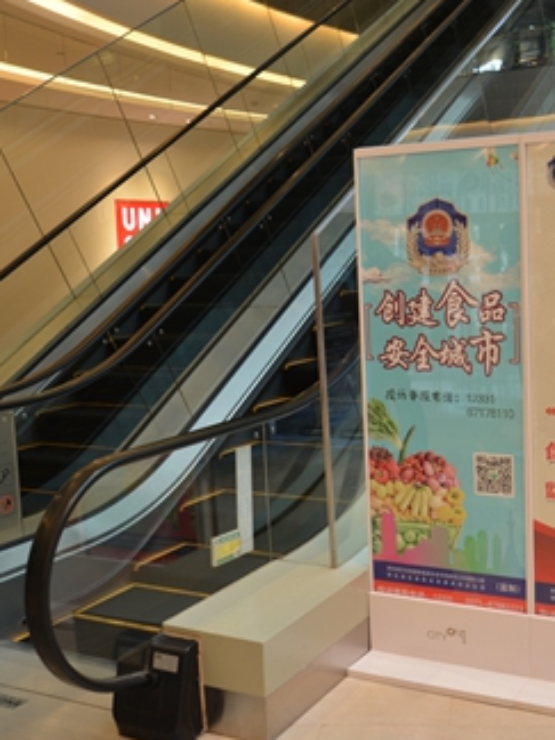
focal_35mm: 43
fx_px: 919
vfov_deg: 43.8
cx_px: 423
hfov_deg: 32.9
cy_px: 361
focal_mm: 29
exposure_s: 1/80
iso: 400
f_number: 4.5
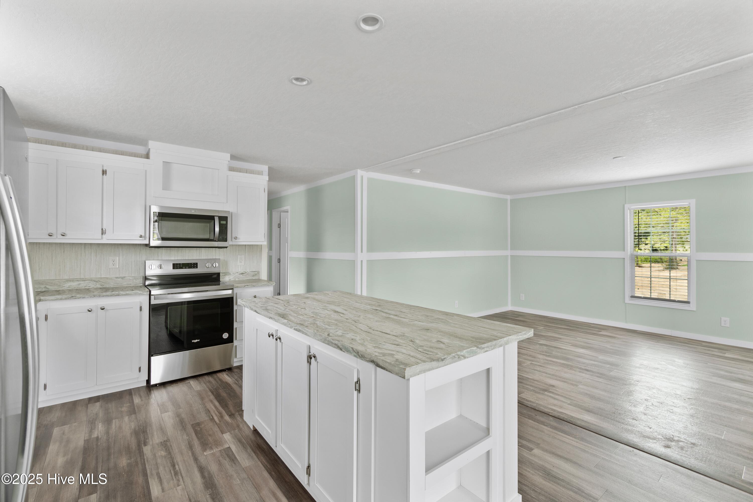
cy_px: 251
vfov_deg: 77.3
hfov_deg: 100.4
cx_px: 376
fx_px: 314
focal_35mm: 15
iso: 100
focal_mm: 10
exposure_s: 1/2
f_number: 8
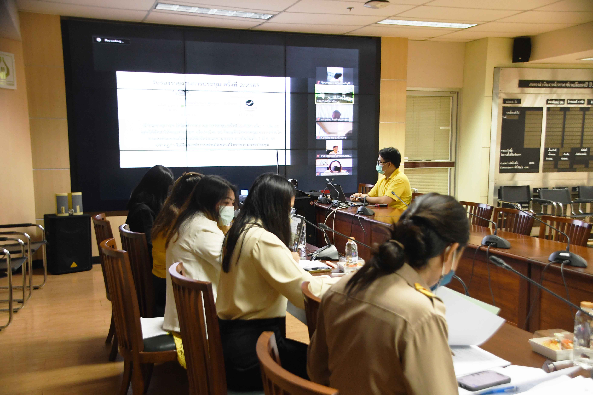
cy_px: 198
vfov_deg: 34.2
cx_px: 296
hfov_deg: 49.6
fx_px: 642
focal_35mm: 39
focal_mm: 26
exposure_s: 1/125
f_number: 4.5
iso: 1600
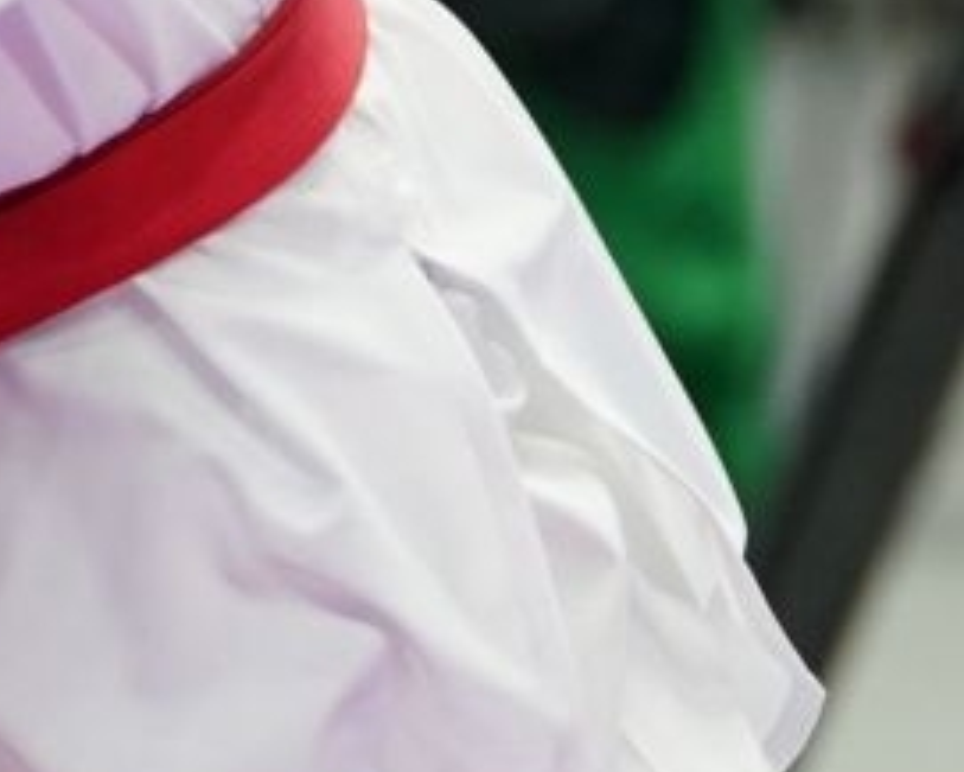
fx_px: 26343
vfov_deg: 1.7
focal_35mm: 923
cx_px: -669
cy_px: -683
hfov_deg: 2.1
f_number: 2.8
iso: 1000
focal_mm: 148
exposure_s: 1/1000
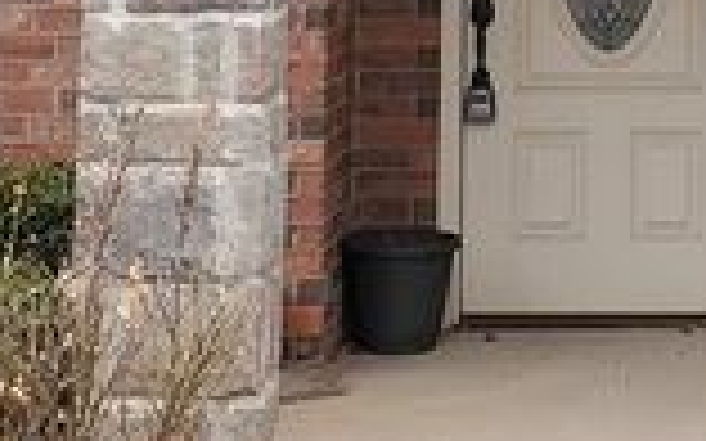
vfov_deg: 13.9
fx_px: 1693
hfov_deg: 22.4
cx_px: 746
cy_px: -236
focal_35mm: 88
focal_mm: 4.3
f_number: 2.4
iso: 50
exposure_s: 1/218
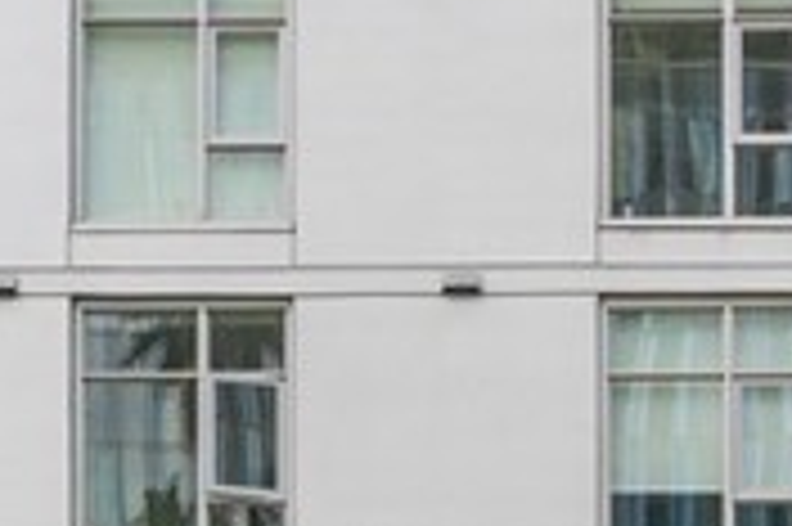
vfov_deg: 8.8
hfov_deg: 14.6
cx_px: 670
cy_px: 1302
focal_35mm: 140
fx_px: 3077
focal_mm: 24
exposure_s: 1/250
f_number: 8
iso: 250
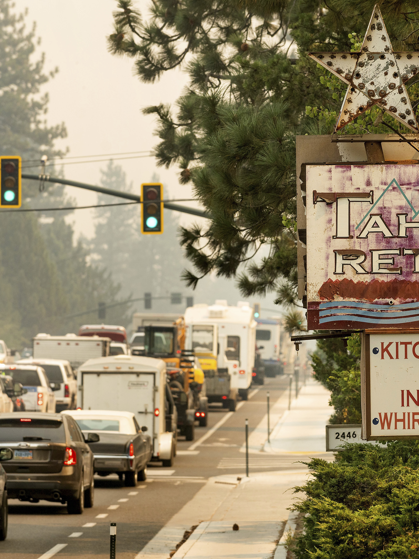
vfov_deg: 6.9
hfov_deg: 5.1
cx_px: 217
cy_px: 280
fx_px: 4665
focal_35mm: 289
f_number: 4.8
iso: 800
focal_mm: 200
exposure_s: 1/1500
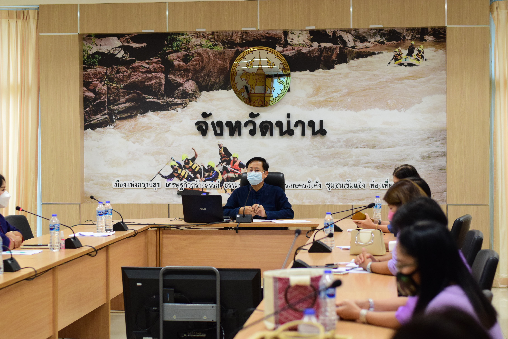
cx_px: 254
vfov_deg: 18.2
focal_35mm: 75
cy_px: 170
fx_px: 1059
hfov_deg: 27.0
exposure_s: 1/500
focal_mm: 50
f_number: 2.8
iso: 2000
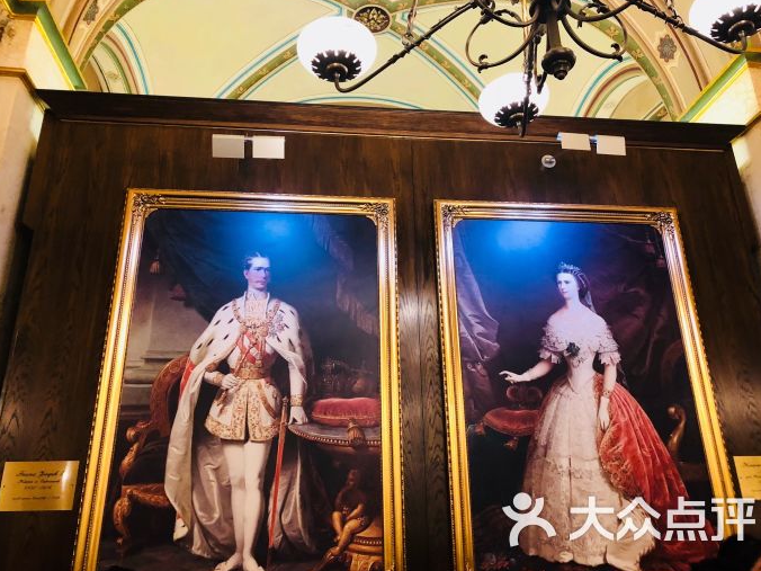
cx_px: 391
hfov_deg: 61.7
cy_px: 282
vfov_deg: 48.2
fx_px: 638
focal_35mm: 29
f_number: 1.8
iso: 100
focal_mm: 4
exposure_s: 1/14
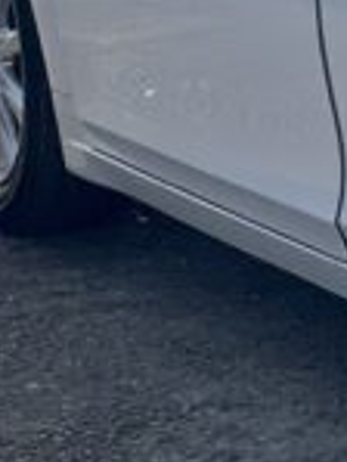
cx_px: 1053
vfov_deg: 7.0
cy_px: -242
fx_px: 3724
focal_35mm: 279
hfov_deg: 5.1
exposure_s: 1/2994
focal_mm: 6
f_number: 2
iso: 32
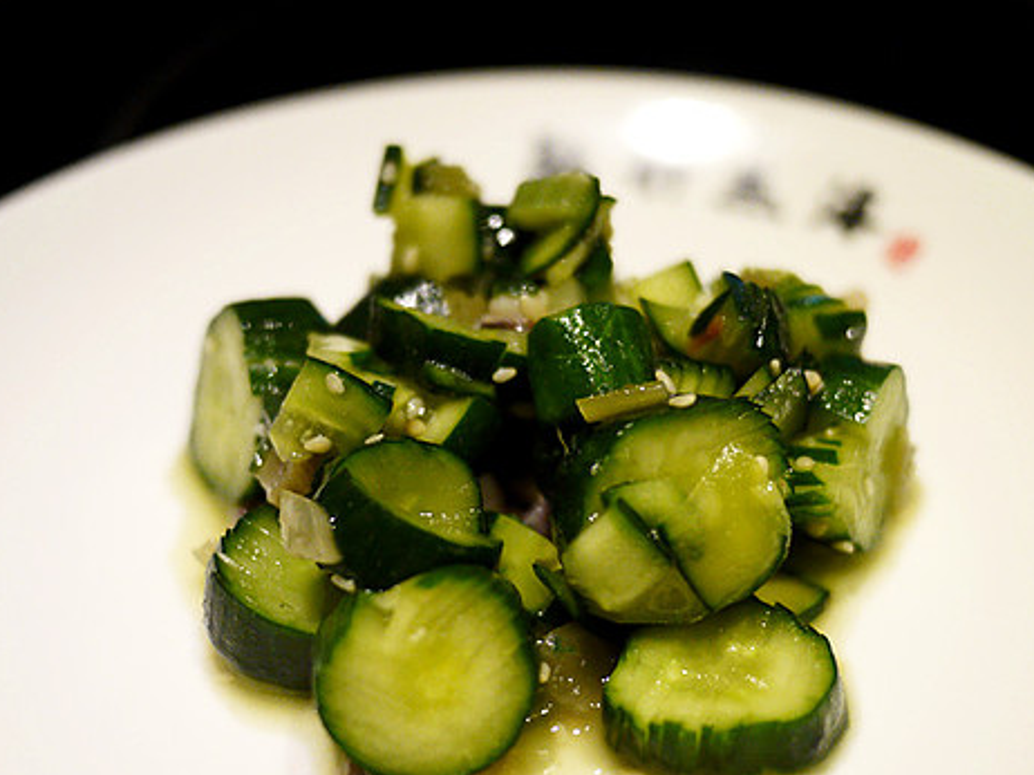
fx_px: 1552
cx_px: 517
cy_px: 497
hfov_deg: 36.8
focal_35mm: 52
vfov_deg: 27.9
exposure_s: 1/60
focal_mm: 20
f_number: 1.7
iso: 800
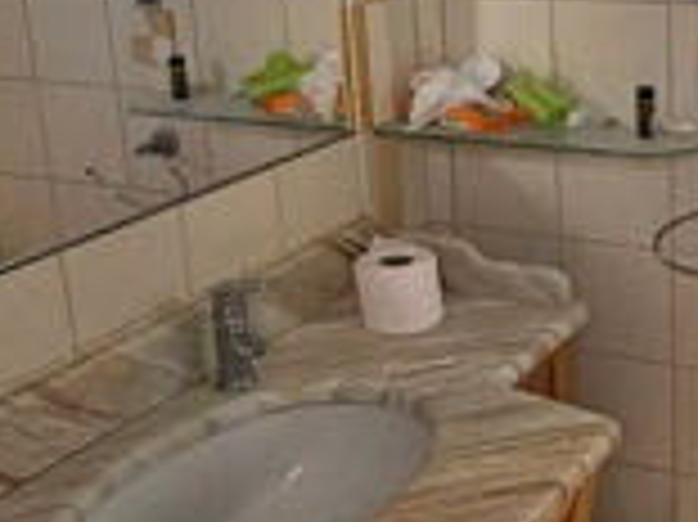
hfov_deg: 31.6
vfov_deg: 24.8
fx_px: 1189
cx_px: 592
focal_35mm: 59
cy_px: 220
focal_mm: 2.2
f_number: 2.2
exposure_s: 1/70.8
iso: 100
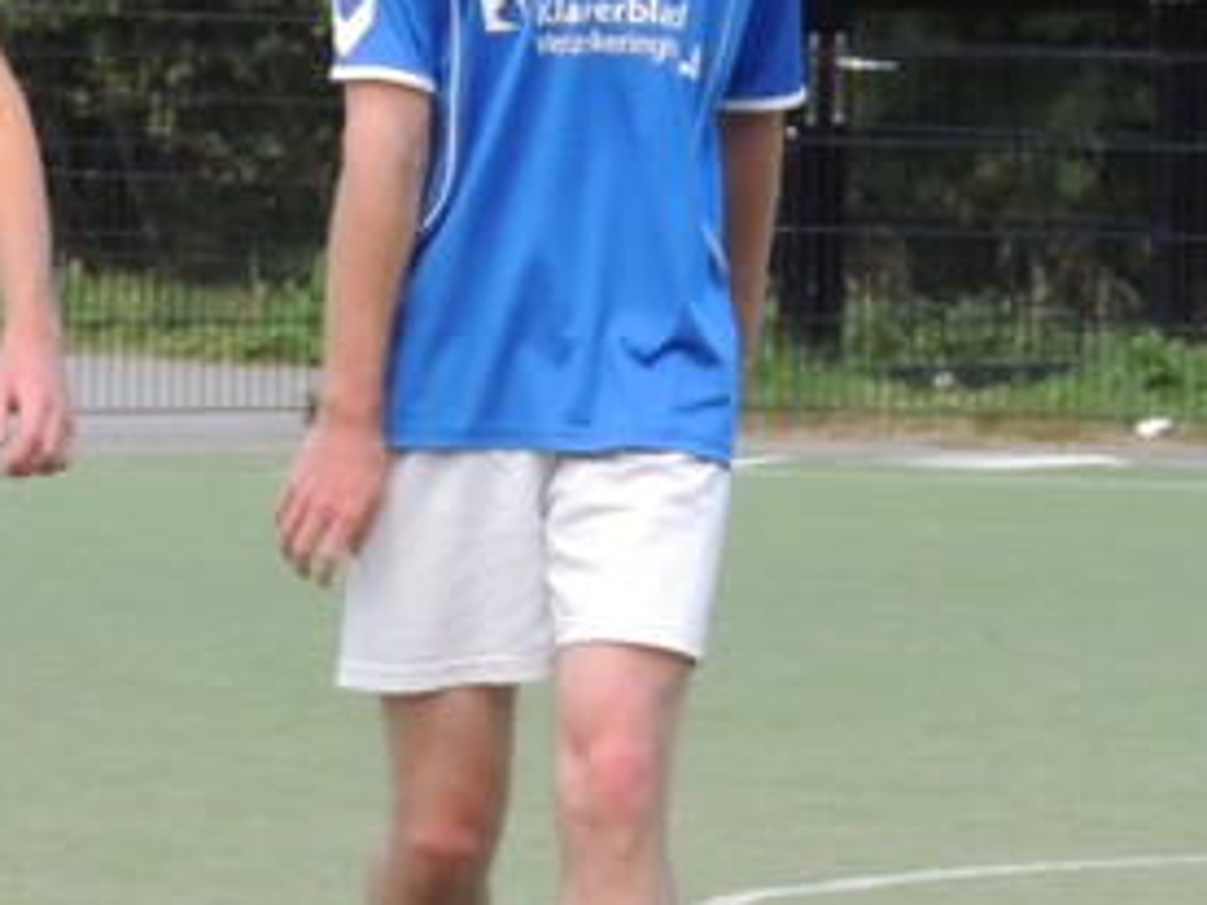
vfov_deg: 2.4
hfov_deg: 3.1
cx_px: -179
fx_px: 22002
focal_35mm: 631
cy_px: 686
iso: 400
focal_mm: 30.3
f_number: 4.5
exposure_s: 1/500
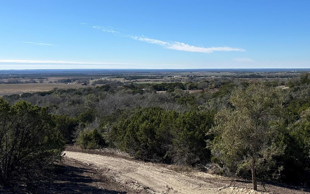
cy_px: 87
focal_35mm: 43
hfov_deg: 45.1
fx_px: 363
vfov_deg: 29.8
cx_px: 220
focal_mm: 6.86
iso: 80
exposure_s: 1/5848
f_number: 1.78
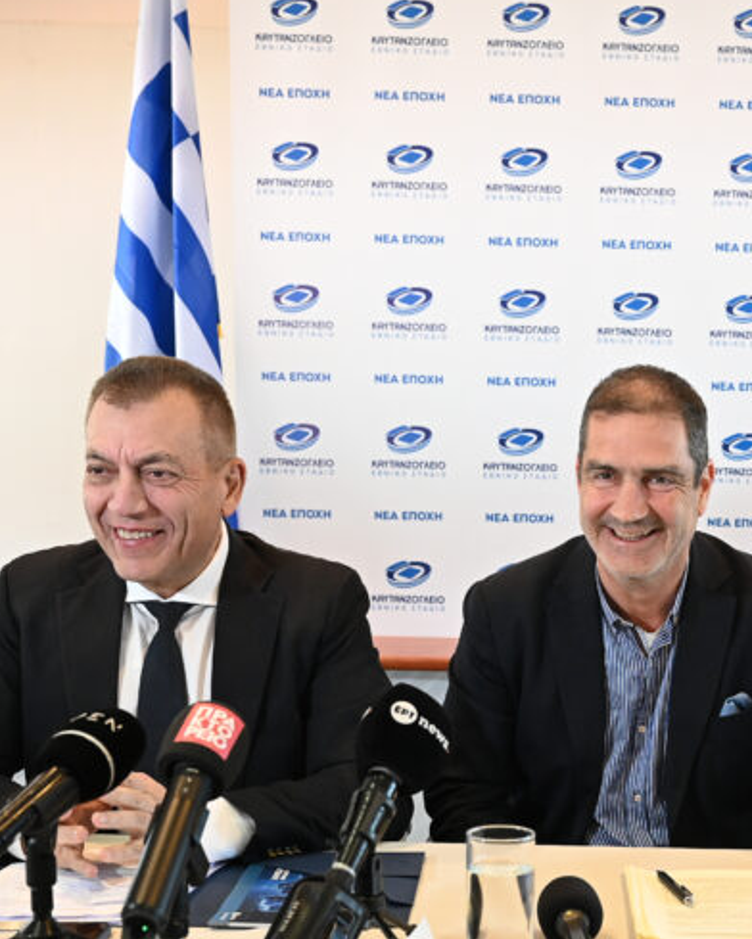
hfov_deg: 26.1
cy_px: 601
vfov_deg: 32.8
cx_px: 629
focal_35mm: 57
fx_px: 1586
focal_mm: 31
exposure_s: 1/400
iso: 4000
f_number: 4.5
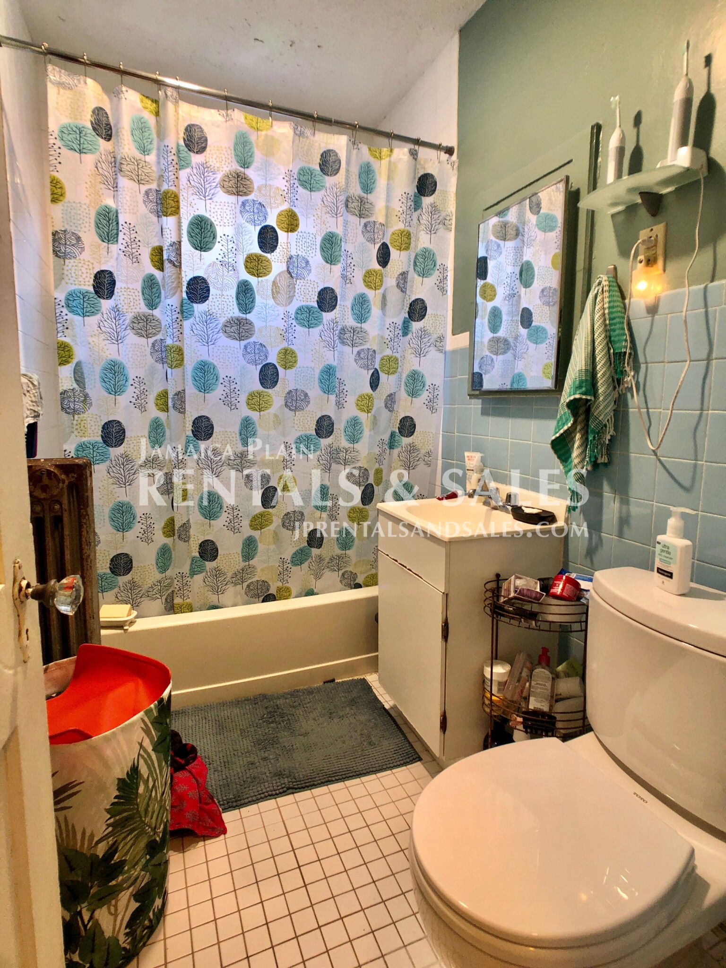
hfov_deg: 49.7
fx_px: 783
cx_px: 363
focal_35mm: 28
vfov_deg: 63.4
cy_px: 484
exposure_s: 1/30
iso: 50
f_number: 1.8
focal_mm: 3.99
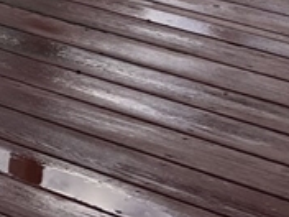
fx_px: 1261
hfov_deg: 11.5
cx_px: -332
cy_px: -202
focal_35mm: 151
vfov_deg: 9.3
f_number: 1.5
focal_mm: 5.7
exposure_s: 1/949
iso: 50
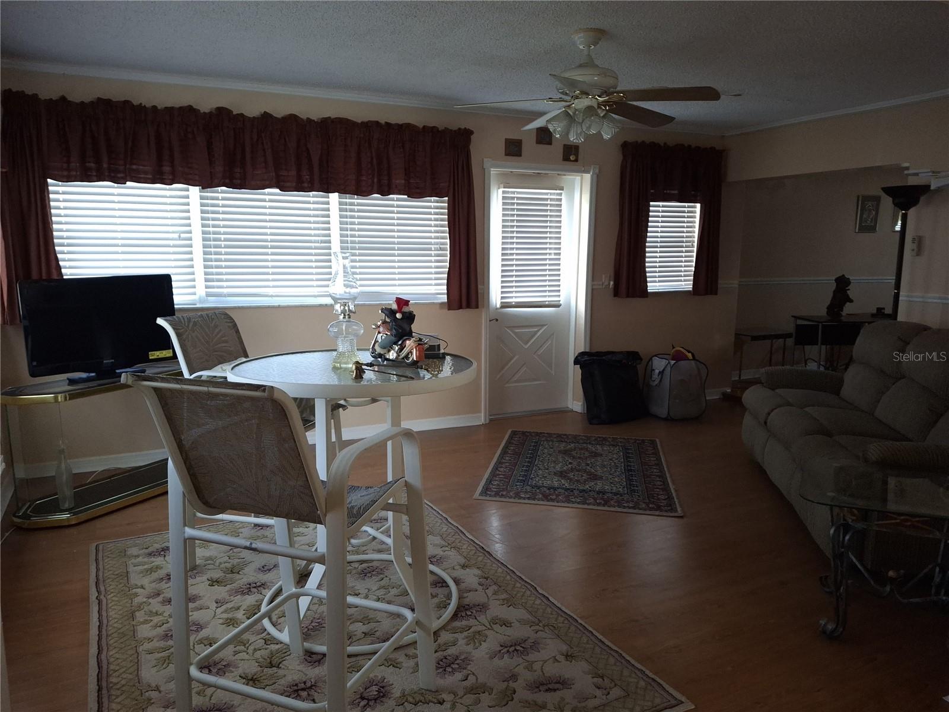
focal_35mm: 25
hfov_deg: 69.4
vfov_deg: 54.9
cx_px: 474
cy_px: 356
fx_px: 685
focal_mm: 4.69
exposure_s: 1/24
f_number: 1.8
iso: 640
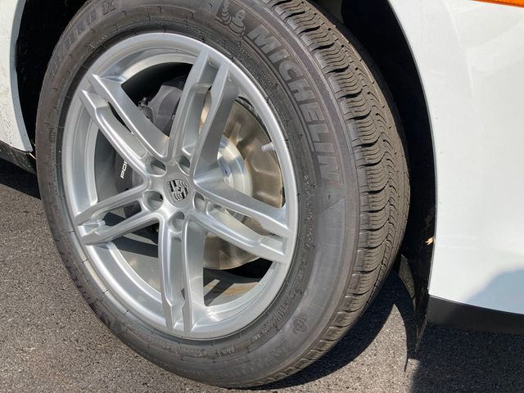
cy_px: 196
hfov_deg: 63.4
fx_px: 424
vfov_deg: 49.7
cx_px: 262
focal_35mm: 28
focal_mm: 3.99
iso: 20
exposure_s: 1/1845
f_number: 1.8
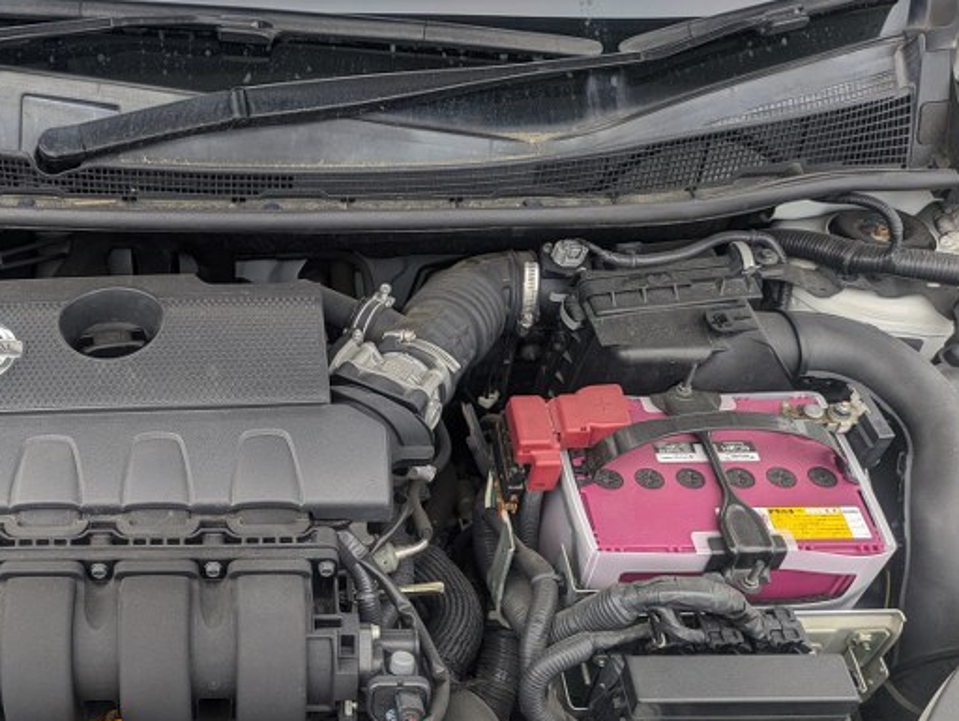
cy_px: 481
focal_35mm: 39
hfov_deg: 46.4
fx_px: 1081
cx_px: 259
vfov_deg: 36.5
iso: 42
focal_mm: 5.43
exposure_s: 1/511
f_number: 1.89
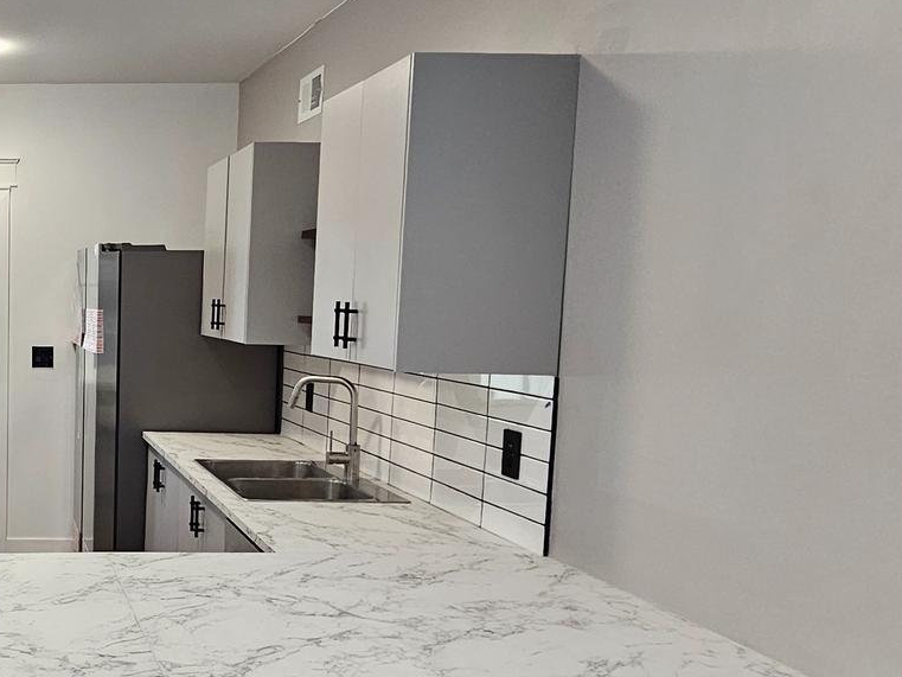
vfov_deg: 40.7
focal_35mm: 35
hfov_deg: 43.7
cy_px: 355
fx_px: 912
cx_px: -30
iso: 160
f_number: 2.2
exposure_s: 1/60
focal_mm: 2.2
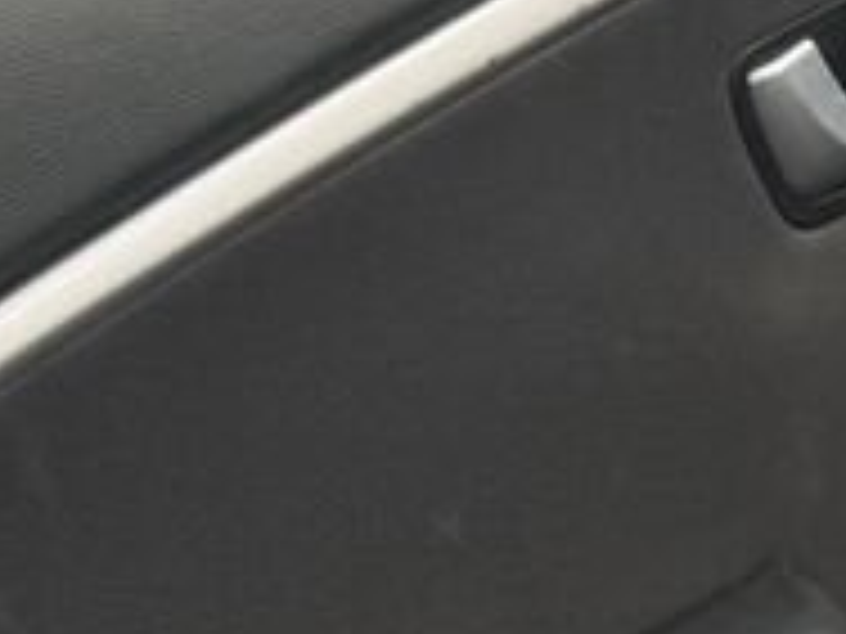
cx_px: 2115
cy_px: 468
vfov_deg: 11.3
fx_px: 3202
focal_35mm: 131
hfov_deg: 11.8
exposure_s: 1/121
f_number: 1.78
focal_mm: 6.76
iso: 125
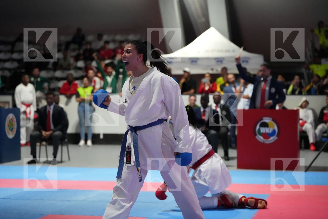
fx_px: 756
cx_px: 164
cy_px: 110
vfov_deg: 16.5
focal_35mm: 83
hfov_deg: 24.5
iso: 10000
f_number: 2.8
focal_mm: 83
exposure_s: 1/800
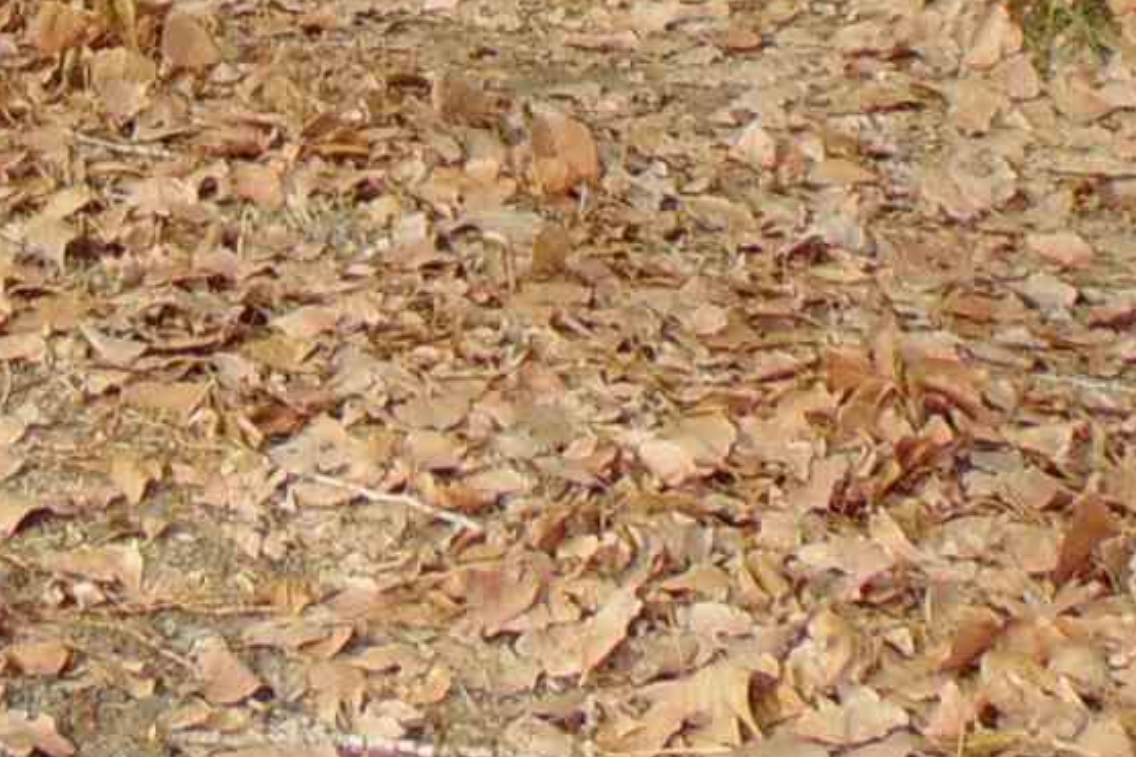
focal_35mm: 144
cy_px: -1230
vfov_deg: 8.5
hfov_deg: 13.8
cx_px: -287
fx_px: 4544
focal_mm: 4.5
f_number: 7.7
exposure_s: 1/200
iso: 80
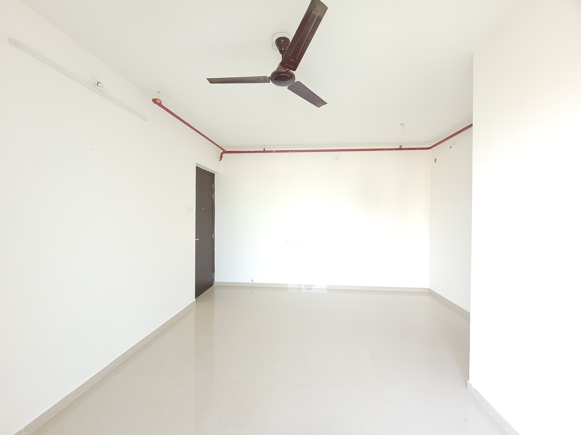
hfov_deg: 106.2
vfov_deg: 89.9
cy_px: 218
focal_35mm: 13
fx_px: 218
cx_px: 290
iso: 125
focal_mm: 1.74
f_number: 2.2
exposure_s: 1/50
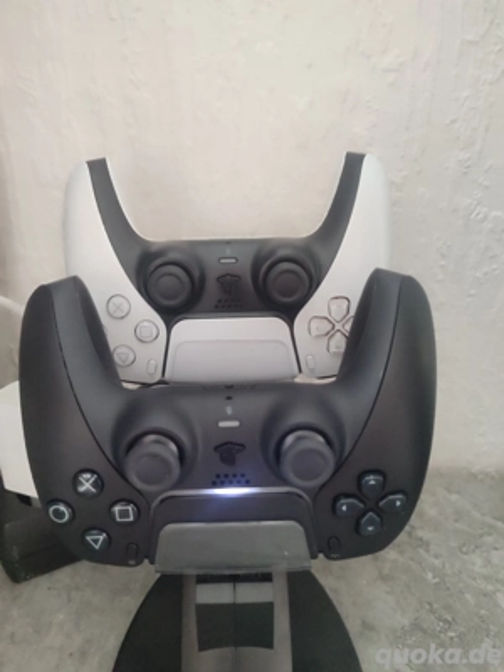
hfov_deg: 54.9
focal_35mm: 25
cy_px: 336
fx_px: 485
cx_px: 252
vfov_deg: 69.4
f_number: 1.89
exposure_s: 1/17
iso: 4797
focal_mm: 5.95
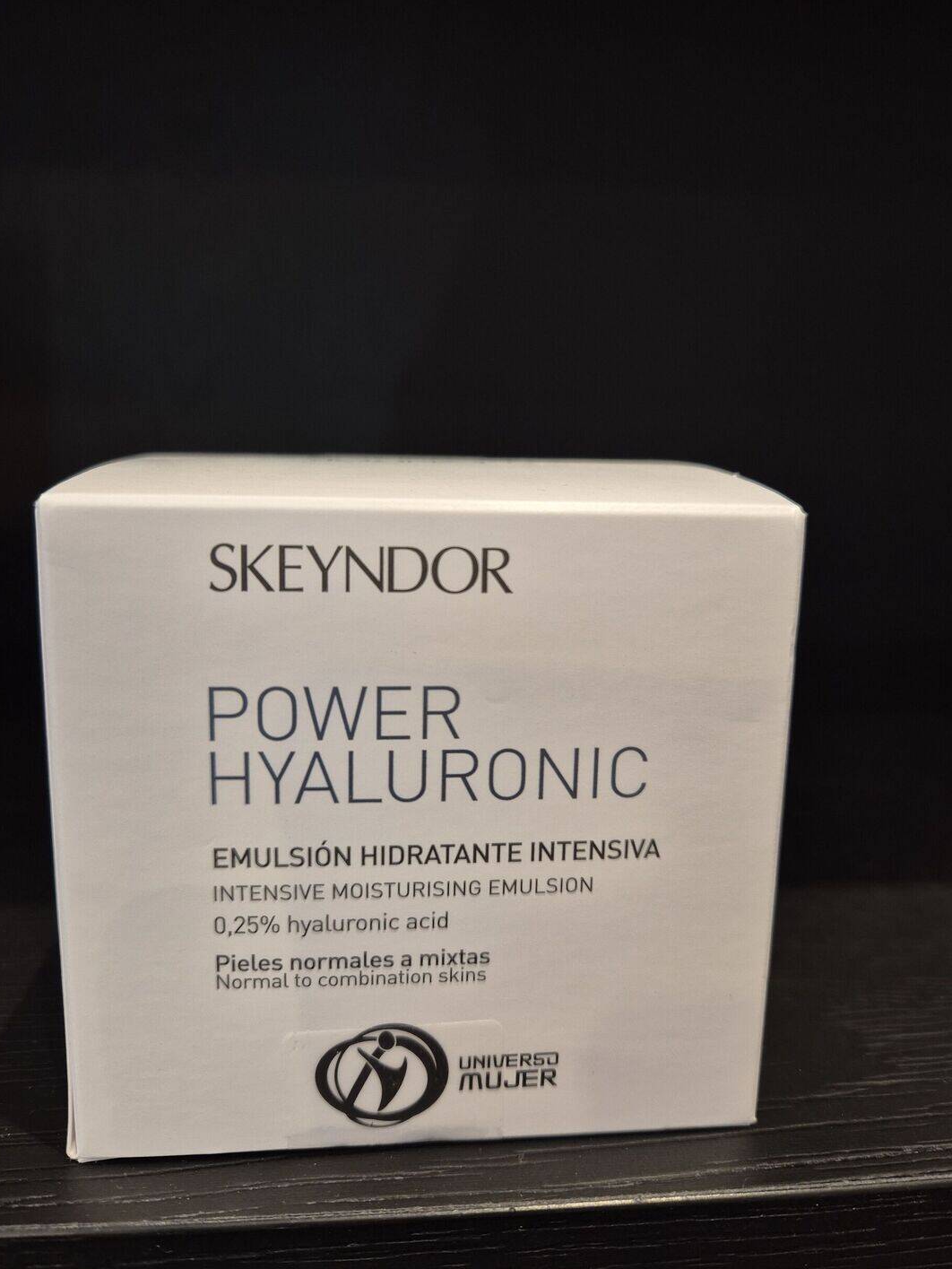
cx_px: 487
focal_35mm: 26
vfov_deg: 67.3
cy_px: 616
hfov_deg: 53.1
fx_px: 953
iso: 160
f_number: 1.8
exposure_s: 1/57
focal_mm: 5.4
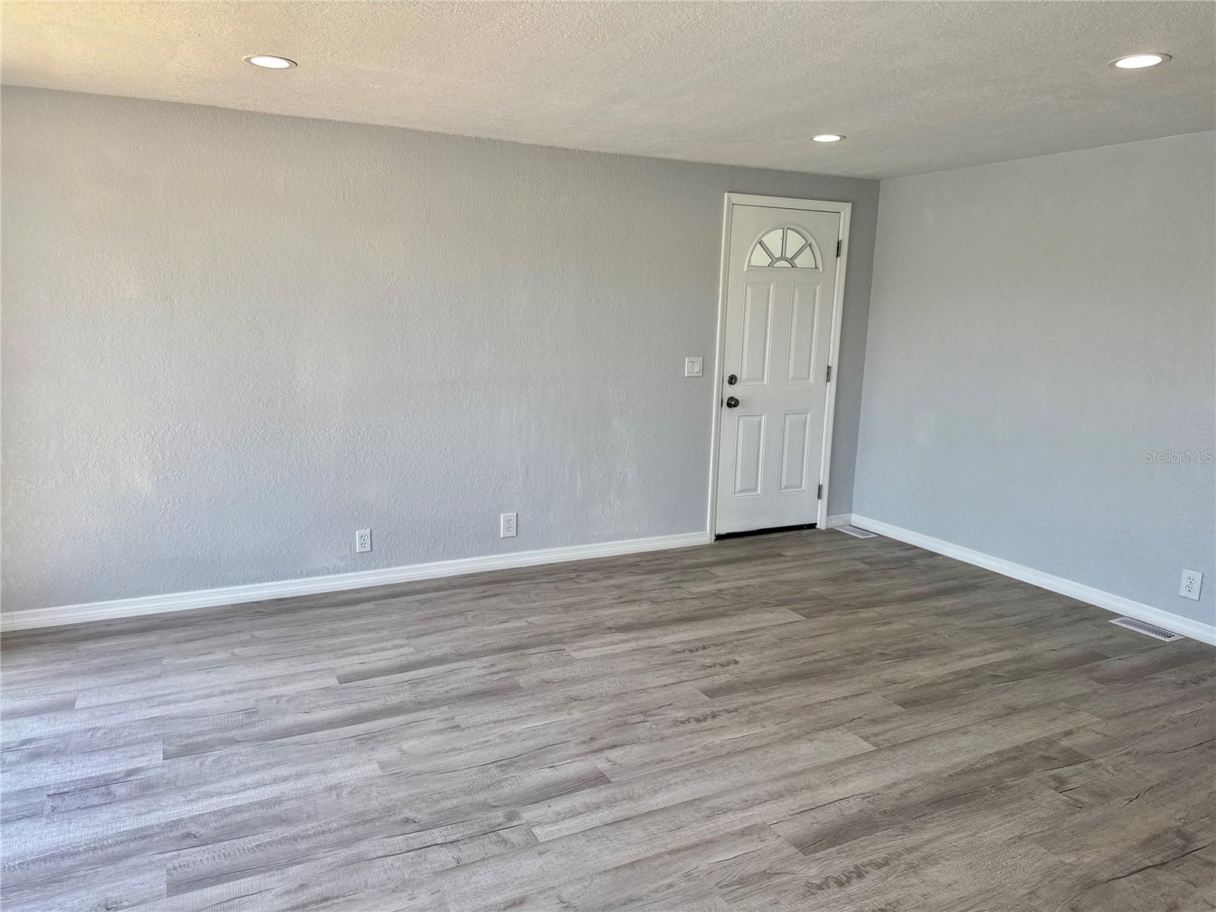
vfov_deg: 56.8
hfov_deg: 71.6
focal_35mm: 24
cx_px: 608
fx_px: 843
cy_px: 456
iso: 80
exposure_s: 1/543
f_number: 1.78
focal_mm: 6.76
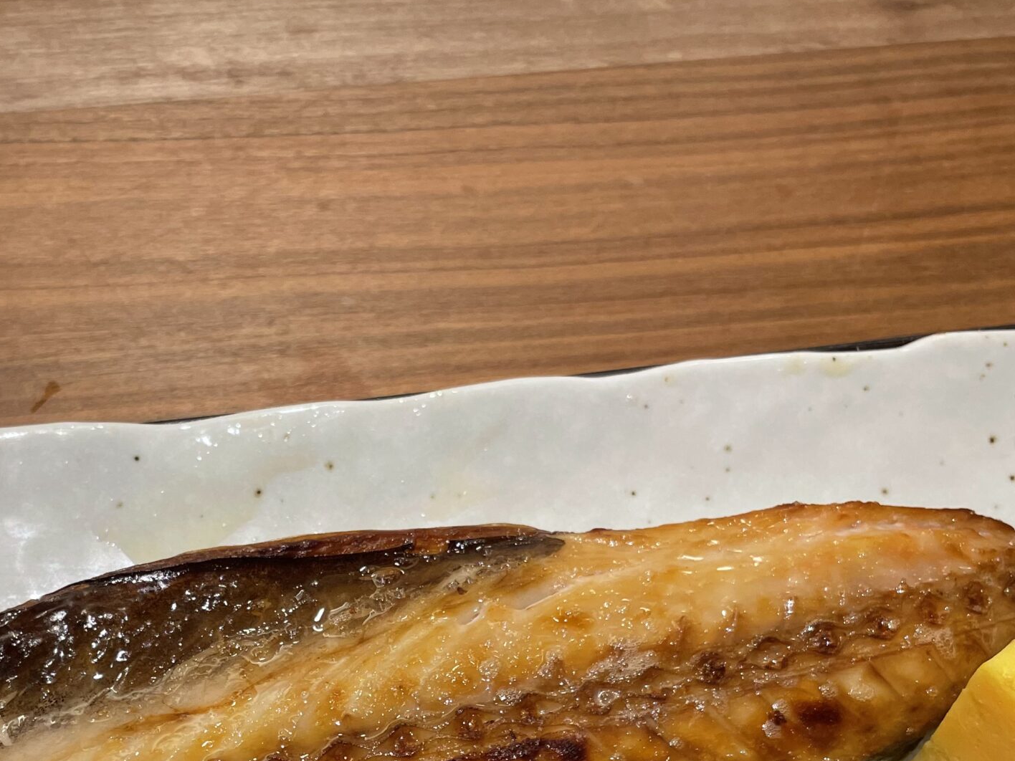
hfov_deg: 39.9
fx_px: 1378
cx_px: 327
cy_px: 679
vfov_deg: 29.6
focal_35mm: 47
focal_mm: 4.2
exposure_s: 1/100
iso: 125
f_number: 1.6
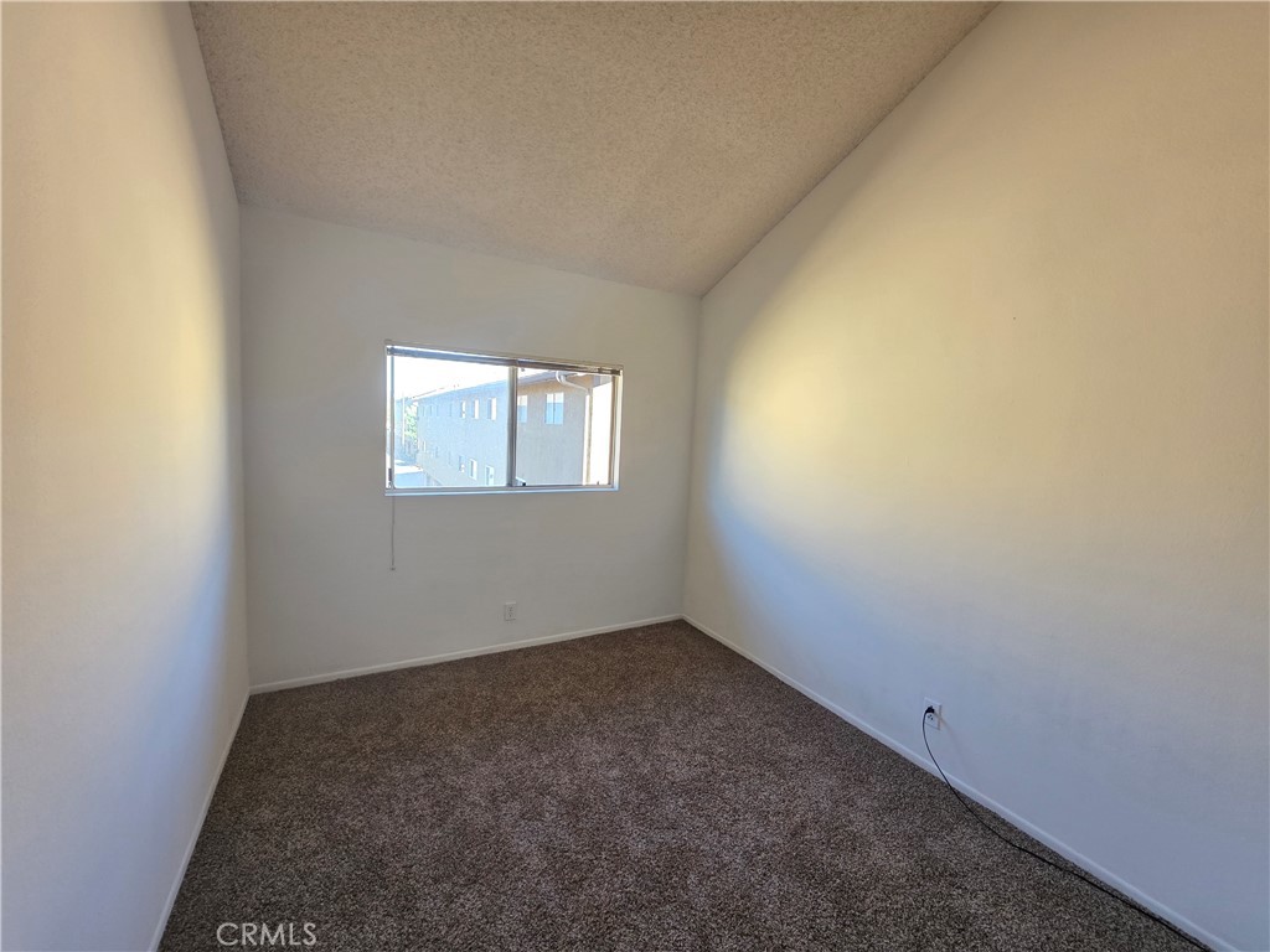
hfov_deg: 106.2
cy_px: 476
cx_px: 635
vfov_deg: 89.9
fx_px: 477
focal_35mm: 13
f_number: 1.9
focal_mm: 2.2
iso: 125
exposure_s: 1/120
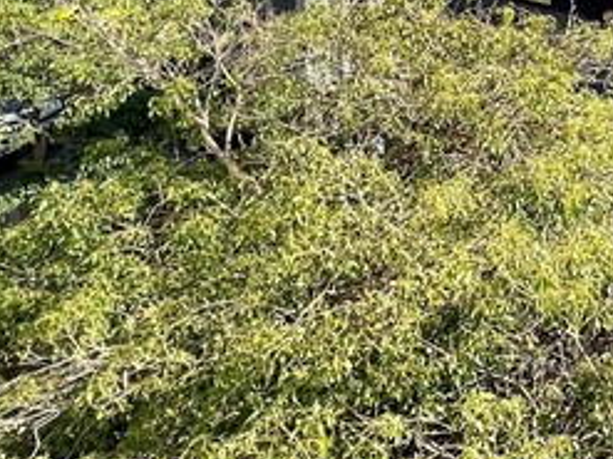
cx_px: 1010
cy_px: -179
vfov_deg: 23.1
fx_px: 956
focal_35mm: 54
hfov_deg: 24.0
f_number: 1.8
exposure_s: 1/525
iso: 32
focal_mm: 1.57
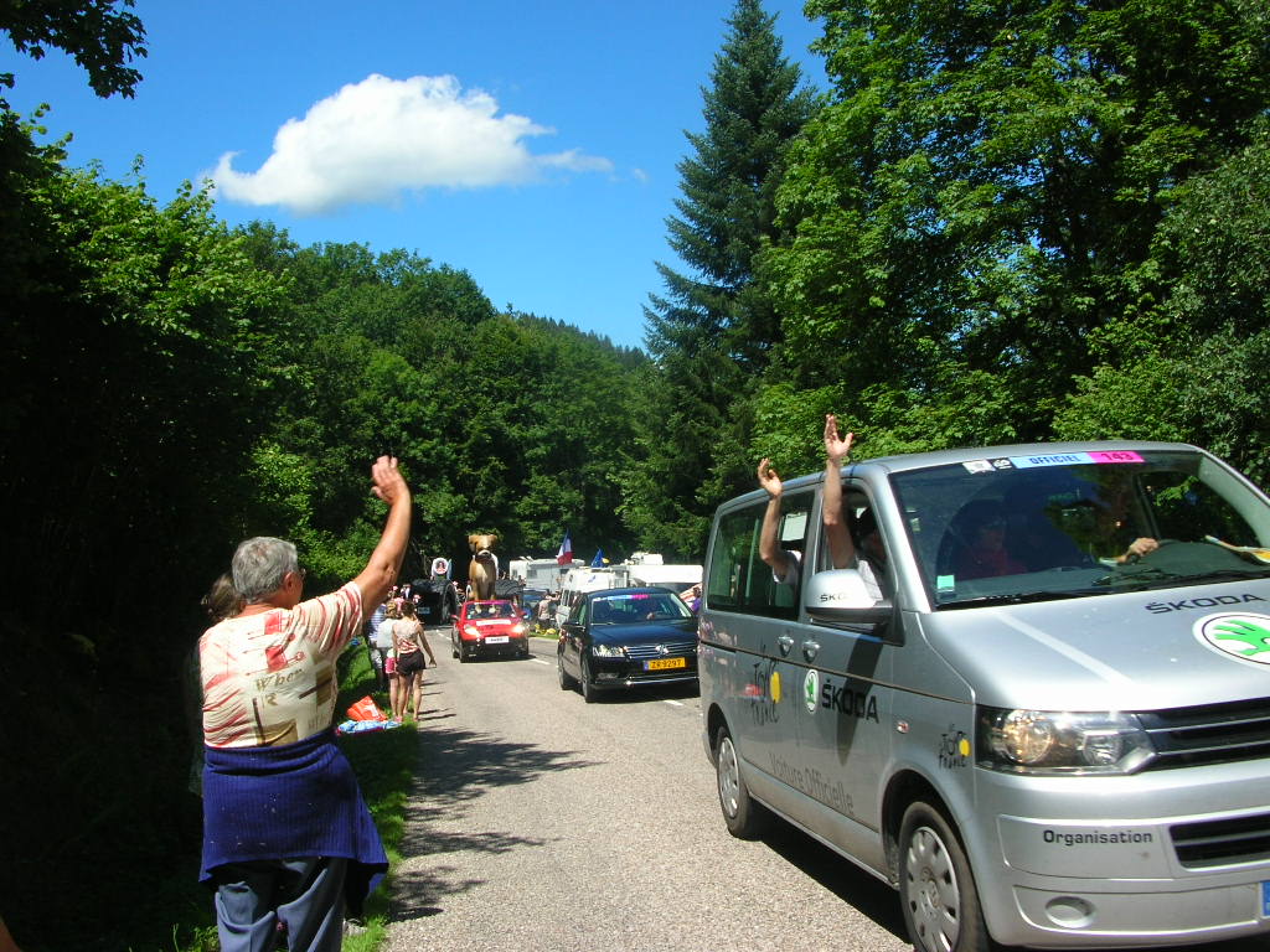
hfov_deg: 52.6
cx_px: 635
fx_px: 1284
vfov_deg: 40.7
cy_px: 476
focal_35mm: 35
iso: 50
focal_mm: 5.8
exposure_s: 1/246
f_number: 5.6
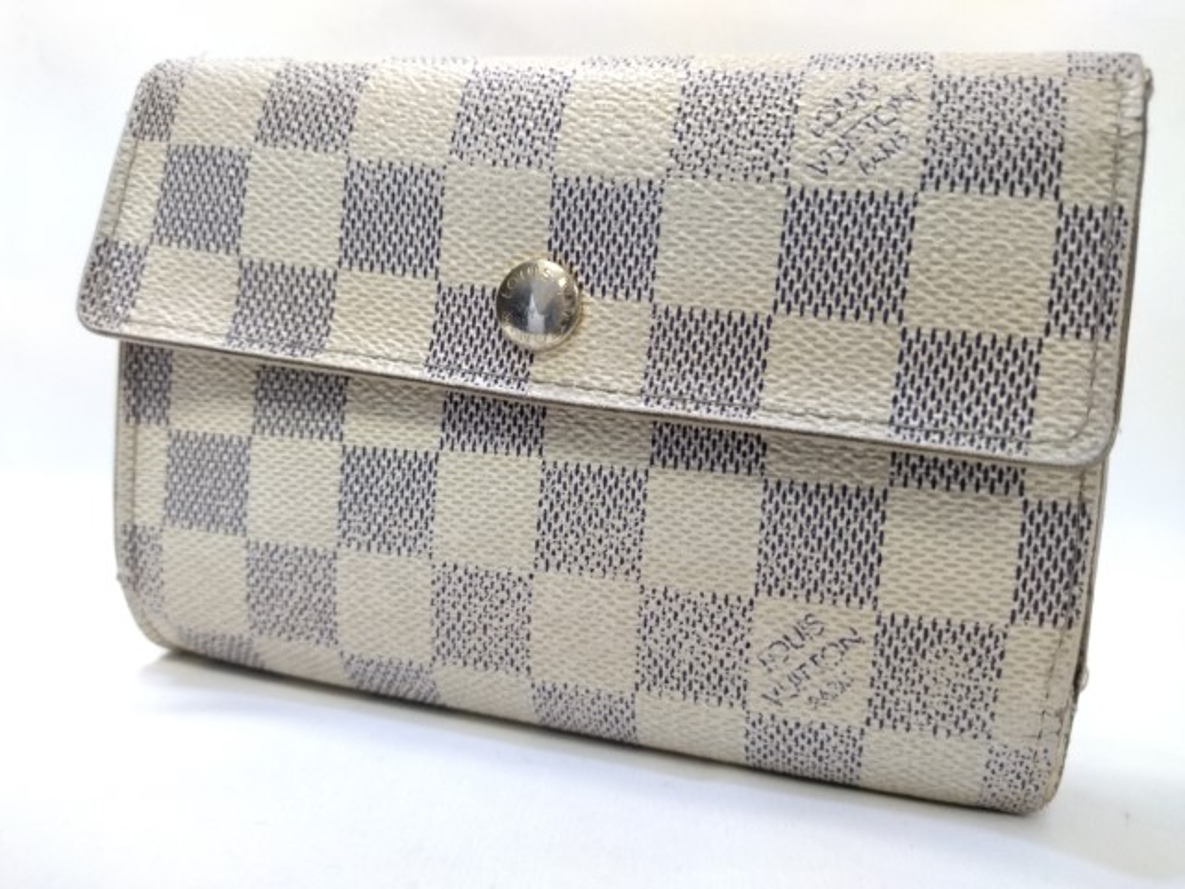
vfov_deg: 51.4
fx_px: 924
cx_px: 592
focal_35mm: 27
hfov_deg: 65.3
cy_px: 444
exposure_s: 1/40
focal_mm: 4.74
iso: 400
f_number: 1.79
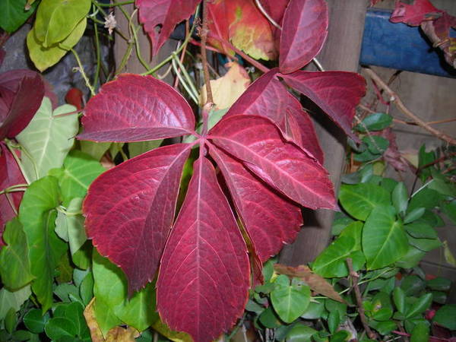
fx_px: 501
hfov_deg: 49.0
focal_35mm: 38
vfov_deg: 37.7
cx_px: 228
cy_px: 171
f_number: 3.2
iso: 50
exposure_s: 1/60.1
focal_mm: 6.3
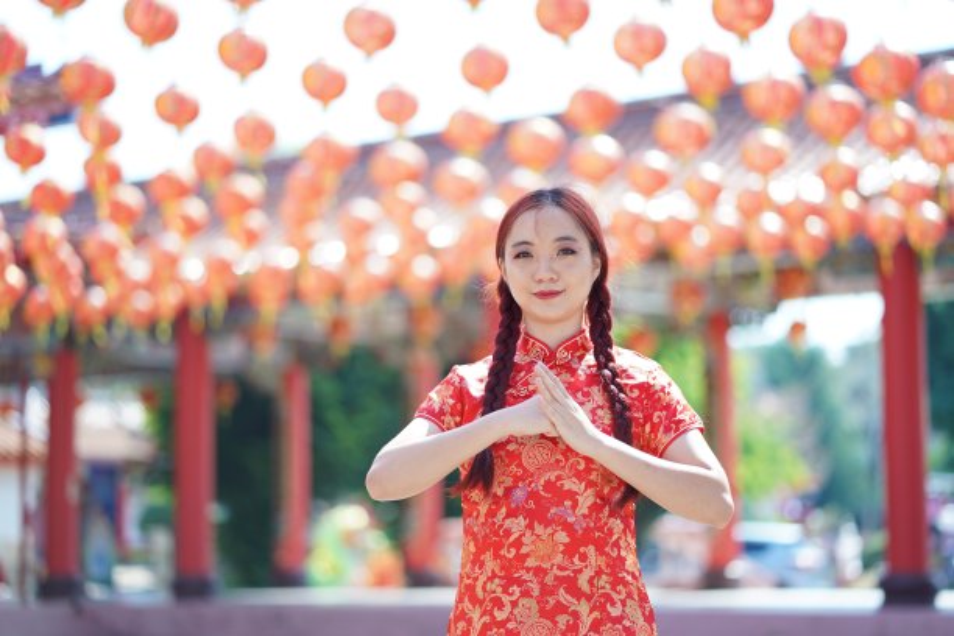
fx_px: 2252
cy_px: 318
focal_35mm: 85
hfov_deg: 23.9
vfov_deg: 16.1
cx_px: 477
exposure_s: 1/2000
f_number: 1.8
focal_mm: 85
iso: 200
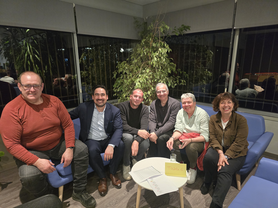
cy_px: 104
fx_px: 185
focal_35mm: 23
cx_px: 139
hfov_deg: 73.9
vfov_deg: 58.9
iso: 1600
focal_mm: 6.3
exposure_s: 1/100
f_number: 1.7
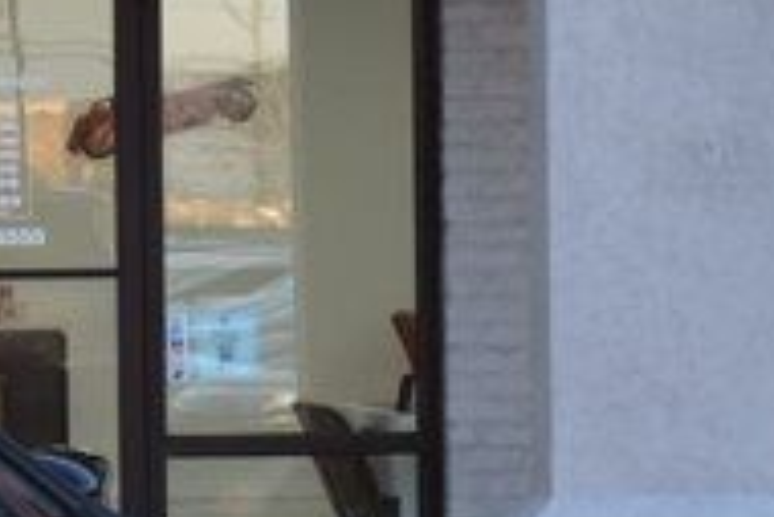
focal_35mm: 242
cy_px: 427
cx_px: -143
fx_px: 5207
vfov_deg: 5.7
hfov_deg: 8.4
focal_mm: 30
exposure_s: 1/60
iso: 400
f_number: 8
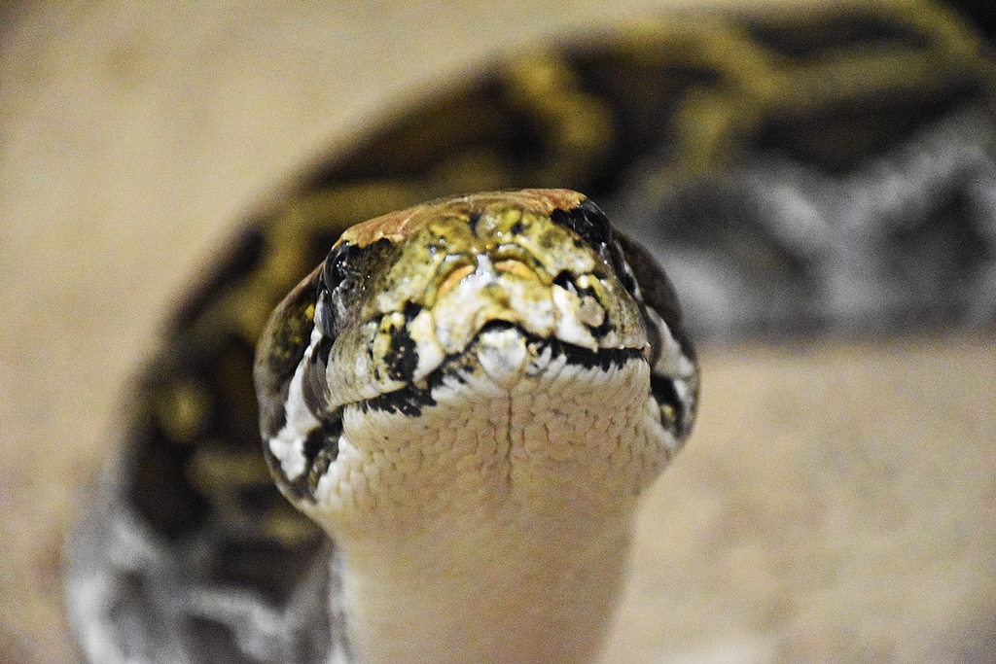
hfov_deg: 9.8
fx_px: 5810
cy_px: 332
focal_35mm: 210
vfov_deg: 6.5
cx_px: 498
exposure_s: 1/125
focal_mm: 140
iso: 12800
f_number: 5.6
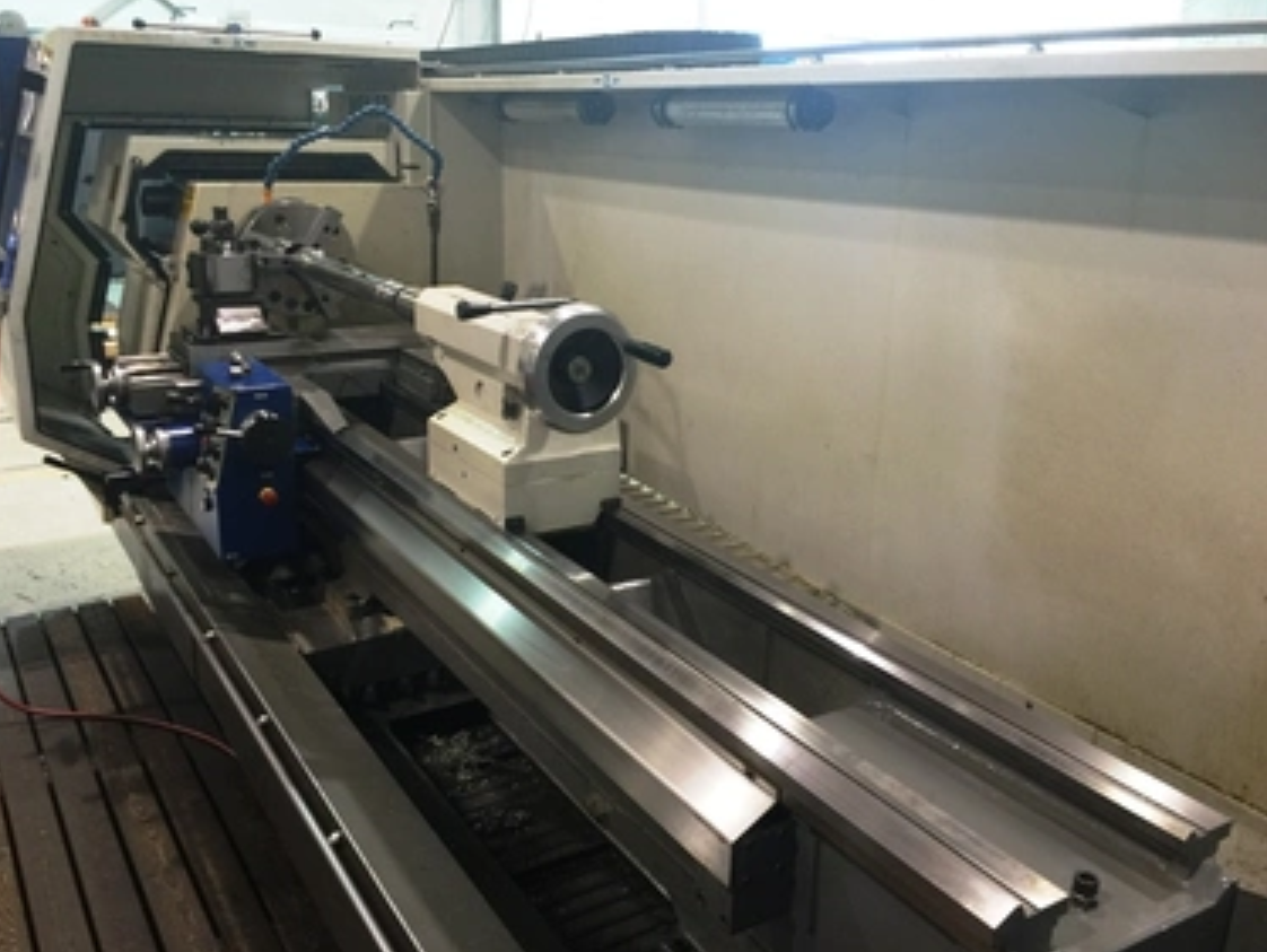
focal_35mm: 31
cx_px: 603
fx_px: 1135
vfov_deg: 45.5
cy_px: 457
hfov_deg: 58.3
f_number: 2.2
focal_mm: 4.15
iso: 64
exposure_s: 1/15
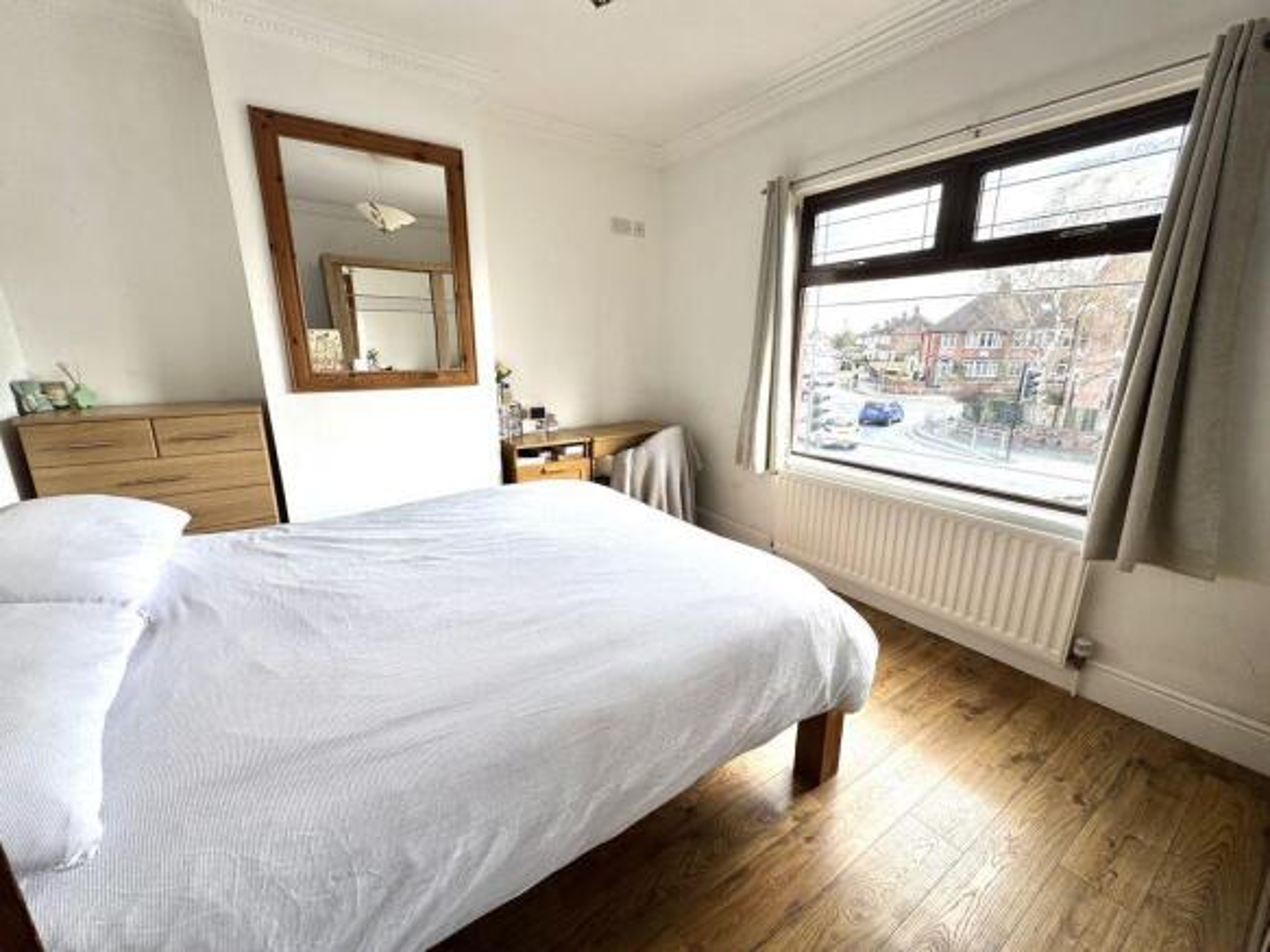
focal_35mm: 14
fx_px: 514
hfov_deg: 102.1
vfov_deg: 85.7
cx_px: 635
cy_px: 476
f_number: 2.2
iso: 40
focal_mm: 2.22
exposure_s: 1/148
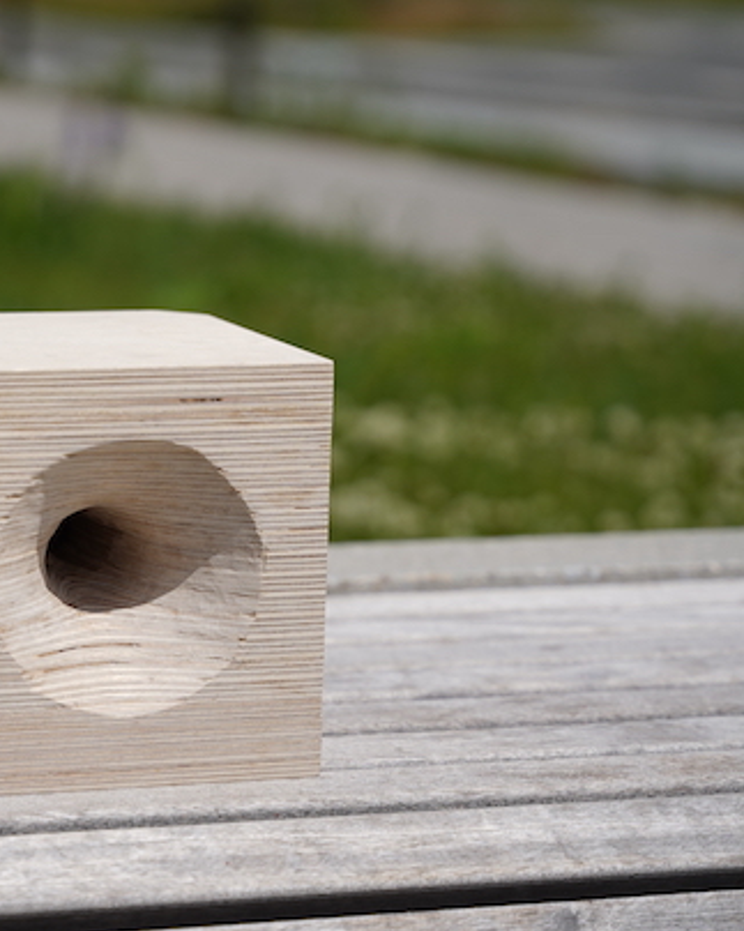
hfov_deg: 11.5
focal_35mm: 133
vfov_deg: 14.5
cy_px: 577
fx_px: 3662
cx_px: 92
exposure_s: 1/2500
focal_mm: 70
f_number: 2.8
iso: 50
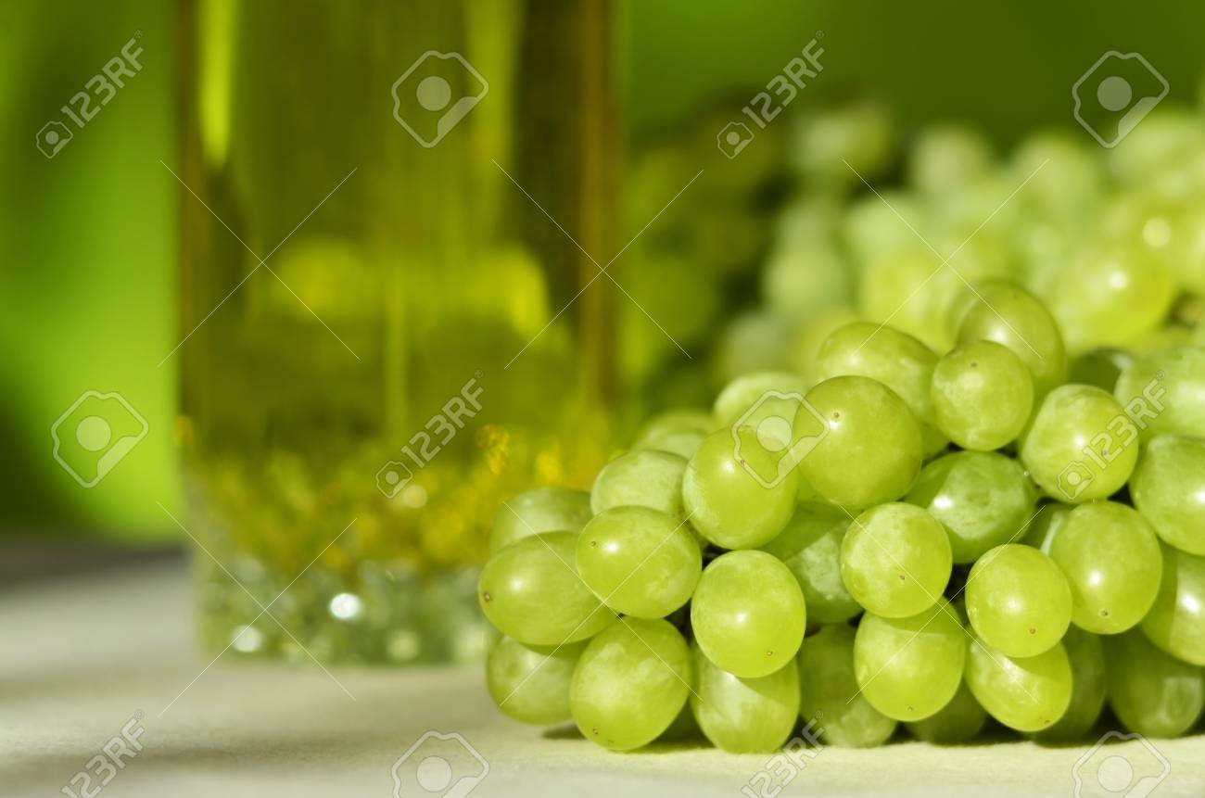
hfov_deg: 27.0
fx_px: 2505
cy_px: 399
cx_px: 602
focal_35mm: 75
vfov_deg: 18.1
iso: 100
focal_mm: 50
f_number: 16
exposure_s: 1/250
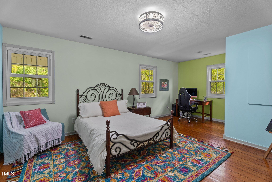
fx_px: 121
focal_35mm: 16
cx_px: 136
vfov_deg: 73.7
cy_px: 91
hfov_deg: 96.7
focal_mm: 16
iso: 500
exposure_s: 1/5
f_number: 8
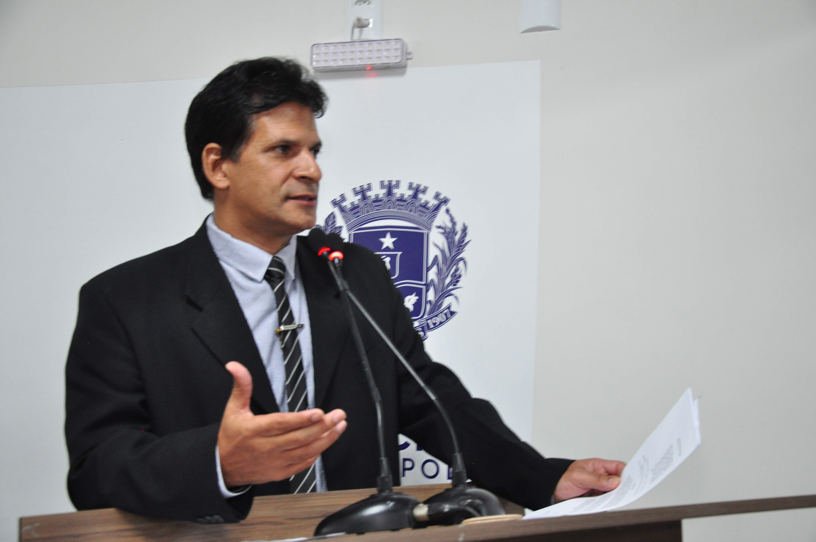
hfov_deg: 33.4
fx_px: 1358
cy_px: 271
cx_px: 408
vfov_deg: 22.6
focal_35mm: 60
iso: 1000
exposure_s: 1/30
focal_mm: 40
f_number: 4.5
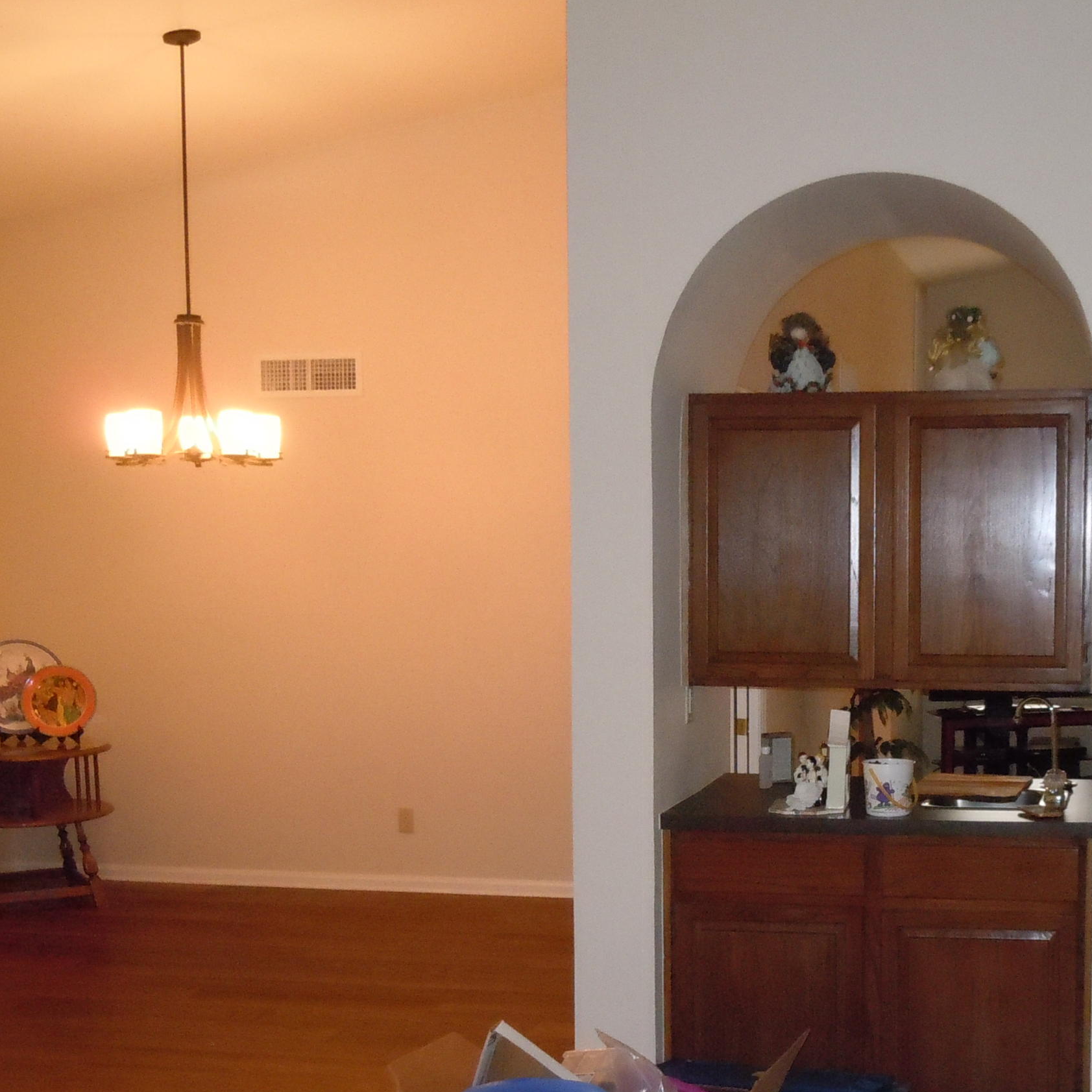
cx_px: 796
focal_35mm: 52
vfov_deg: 32.6
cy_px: 713
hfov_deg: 32.3
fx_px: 1856
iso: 800
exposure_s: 1/30
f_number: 4
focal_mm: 5.9
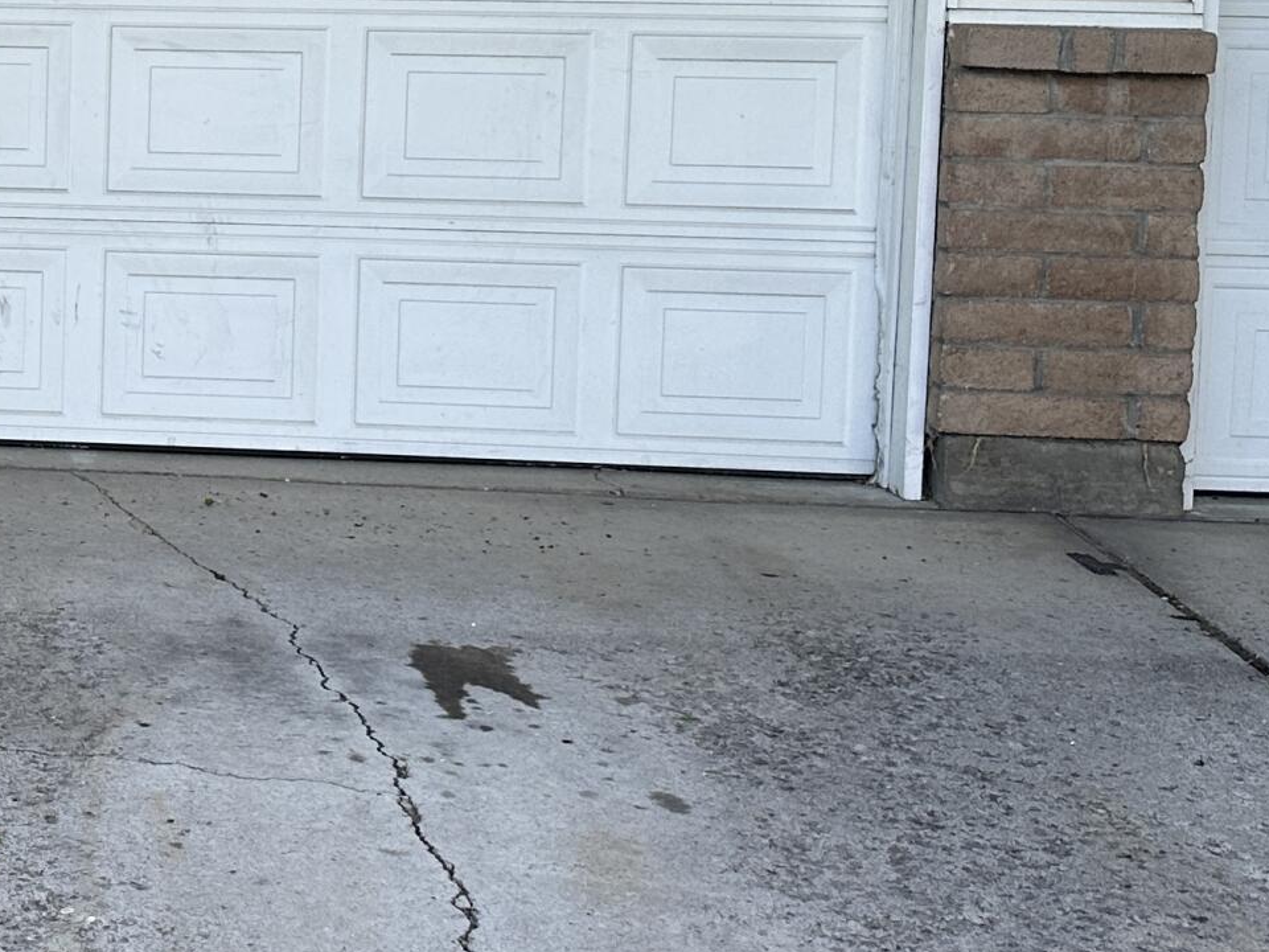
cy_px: 171
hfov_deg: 23.9
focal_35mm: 75
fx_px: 2749
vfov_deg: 19.4
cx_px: -210
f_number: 1.78
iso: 80
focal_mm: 6.86
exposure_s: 1/1095
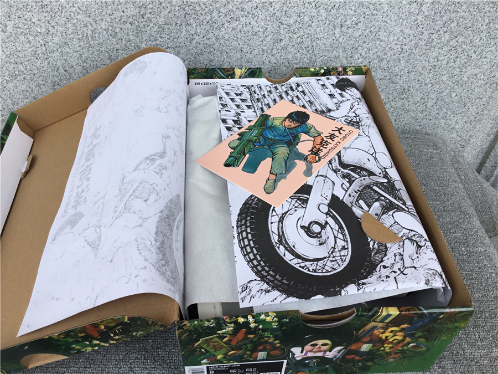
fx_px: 446
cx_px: 249
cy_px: 187
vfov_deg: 45.4
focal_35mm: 31
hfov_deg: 58.4
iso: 25
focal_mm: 3.3
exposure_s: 1/364
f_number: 2.4
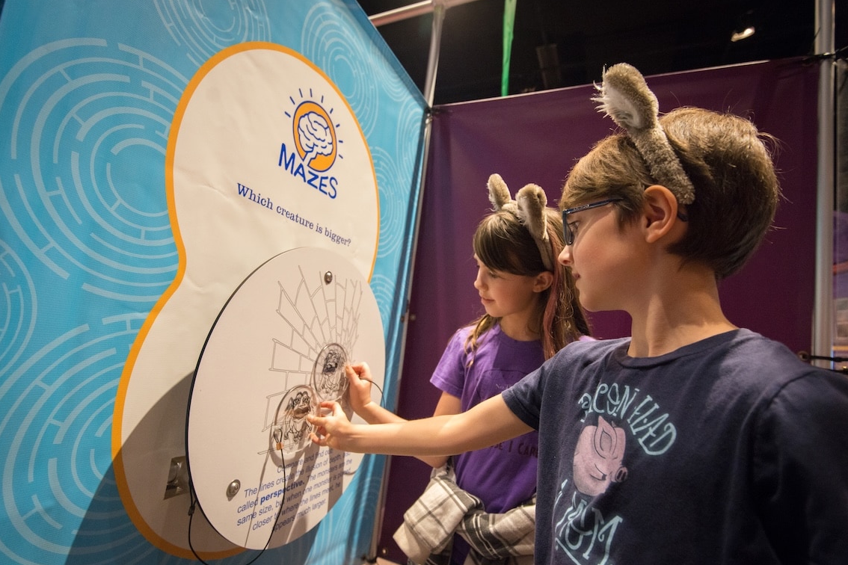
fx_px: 424
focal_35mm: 18
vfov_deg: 67.4
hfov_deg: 90.0
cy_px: 295
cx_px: 424
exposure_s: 1/100
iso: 2500
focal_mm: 17
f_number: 4
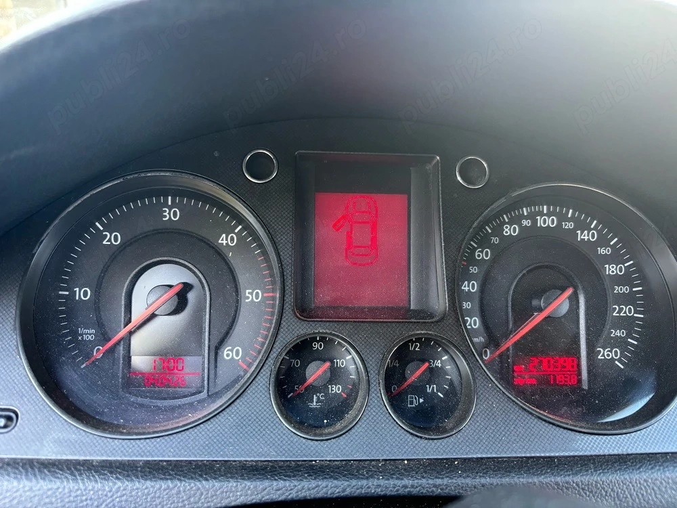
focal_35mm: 26
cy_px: 254
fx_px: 508
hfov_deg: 67.3
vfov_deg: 53.1
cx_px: 338
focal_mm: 5.96
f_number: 1.6
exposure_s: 1/57
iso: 200
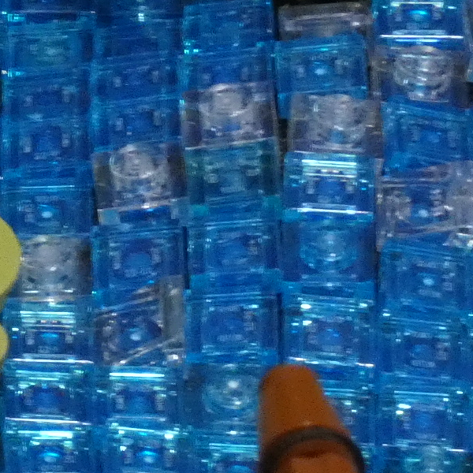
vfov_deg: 2.6
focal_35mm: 662
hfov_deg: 2.6
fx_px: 10234
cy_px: 461
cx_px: -294
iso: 800
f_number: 5.2
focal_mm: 23.3
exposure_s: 1/80
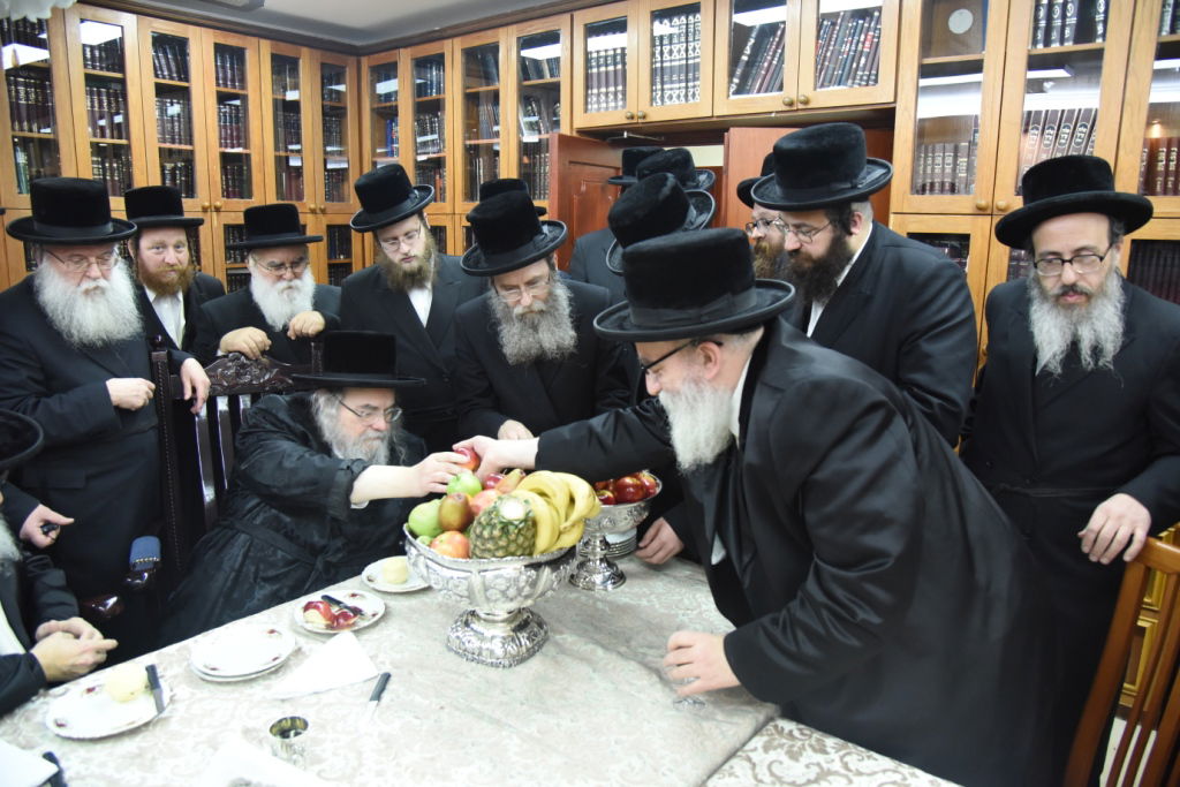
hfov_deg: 73.7
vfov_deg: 53.1
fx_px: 787
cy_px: 394
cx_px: 590
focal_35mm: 24
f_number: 4.5
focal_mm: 24
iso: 3200
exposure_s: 1/125
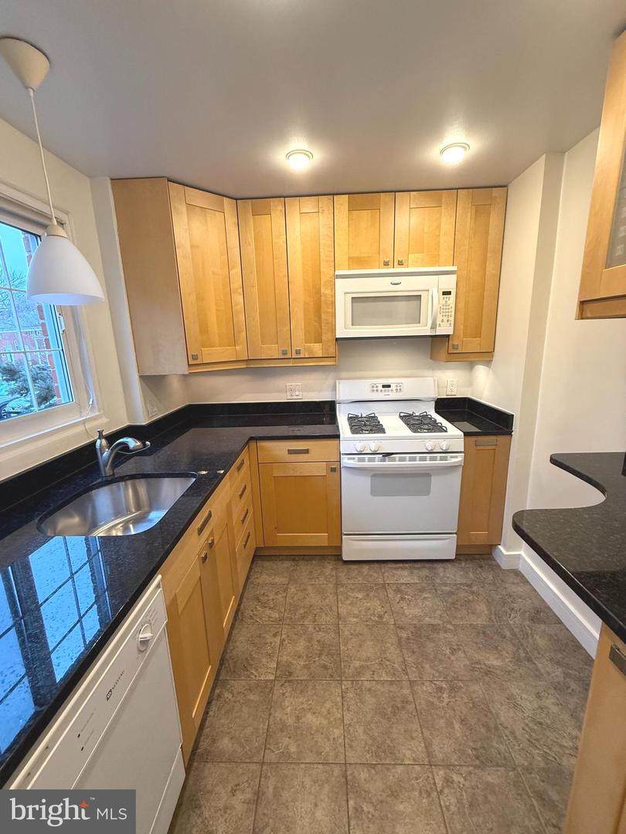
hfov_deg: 85.7
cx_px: 313
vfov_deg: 102.1
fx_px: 338
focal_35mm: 14
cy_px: 417
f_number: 2.2
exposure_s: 1/120
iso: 200
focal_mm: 2.22
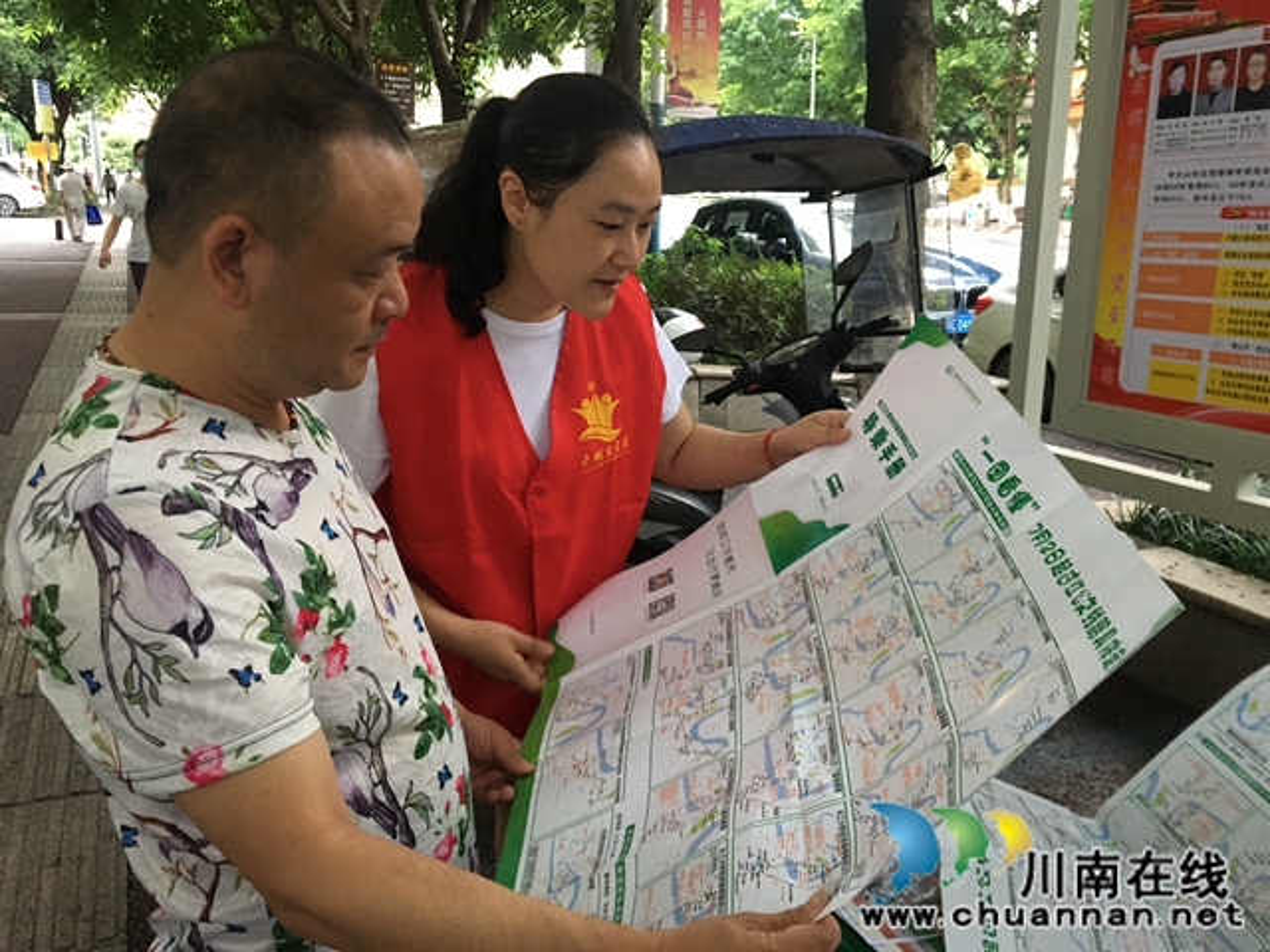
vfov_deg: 48.2
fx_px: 1064
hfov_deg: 61.7
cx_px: 635
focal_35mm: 29
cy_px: 476
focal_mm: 4.15
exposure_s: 1/17
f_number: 2.2
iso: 200
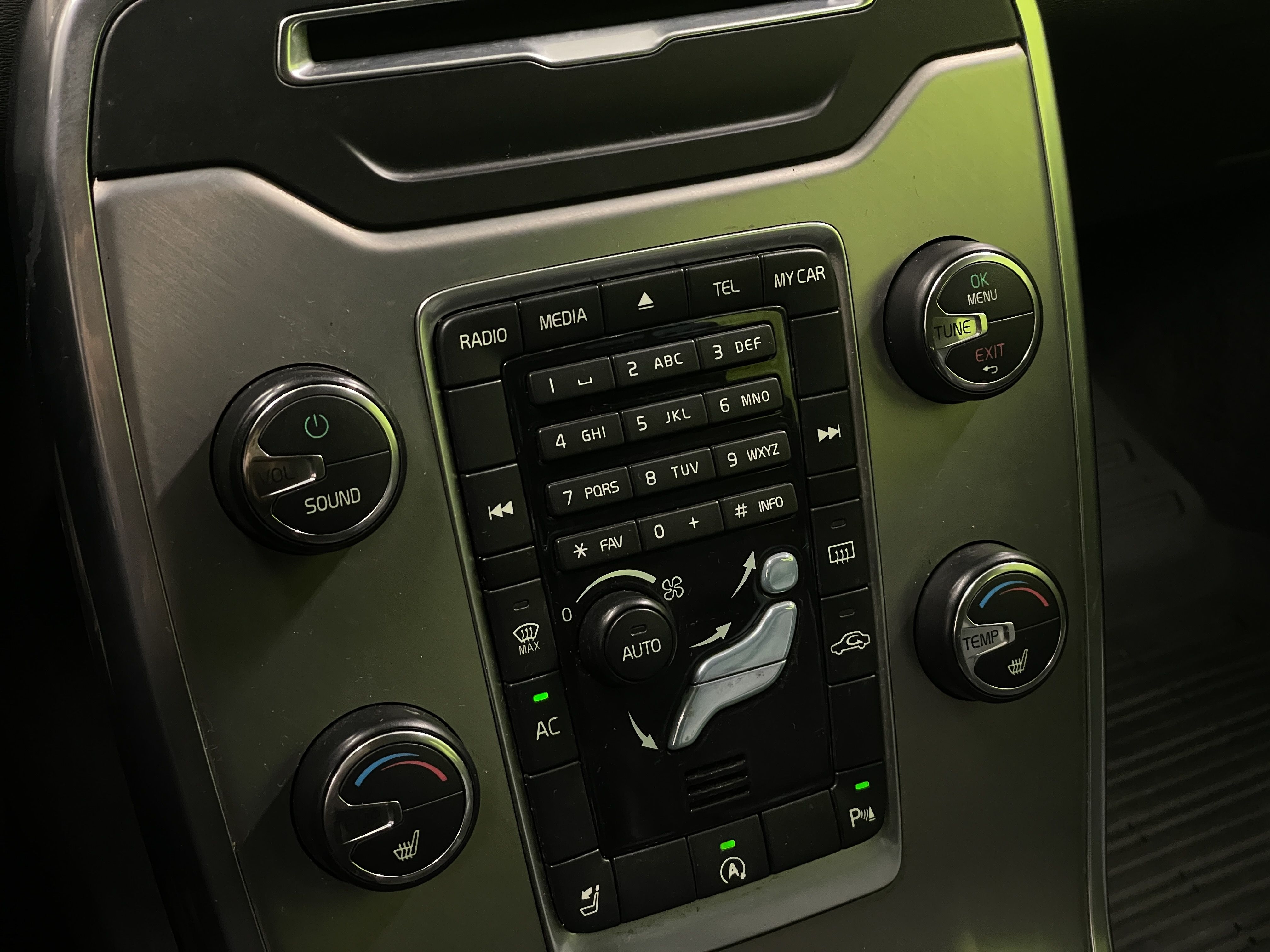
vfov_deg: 28.0
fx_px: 1908
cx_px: 635
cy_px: 476
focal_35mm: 52
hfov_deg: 36.8
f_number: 2
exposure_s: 1/50
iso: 500
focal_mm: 6
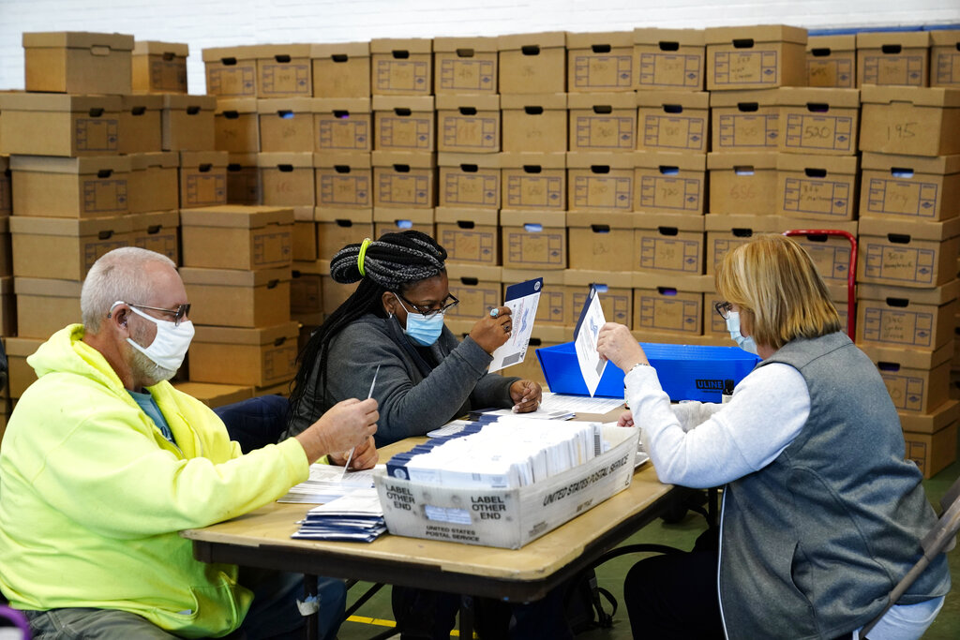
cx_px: 480
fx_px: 1627
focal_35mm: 61
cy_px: 320
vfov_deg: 22.3
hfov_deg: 32.9
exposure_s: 1/100
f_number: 4
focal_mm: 61
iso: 3200
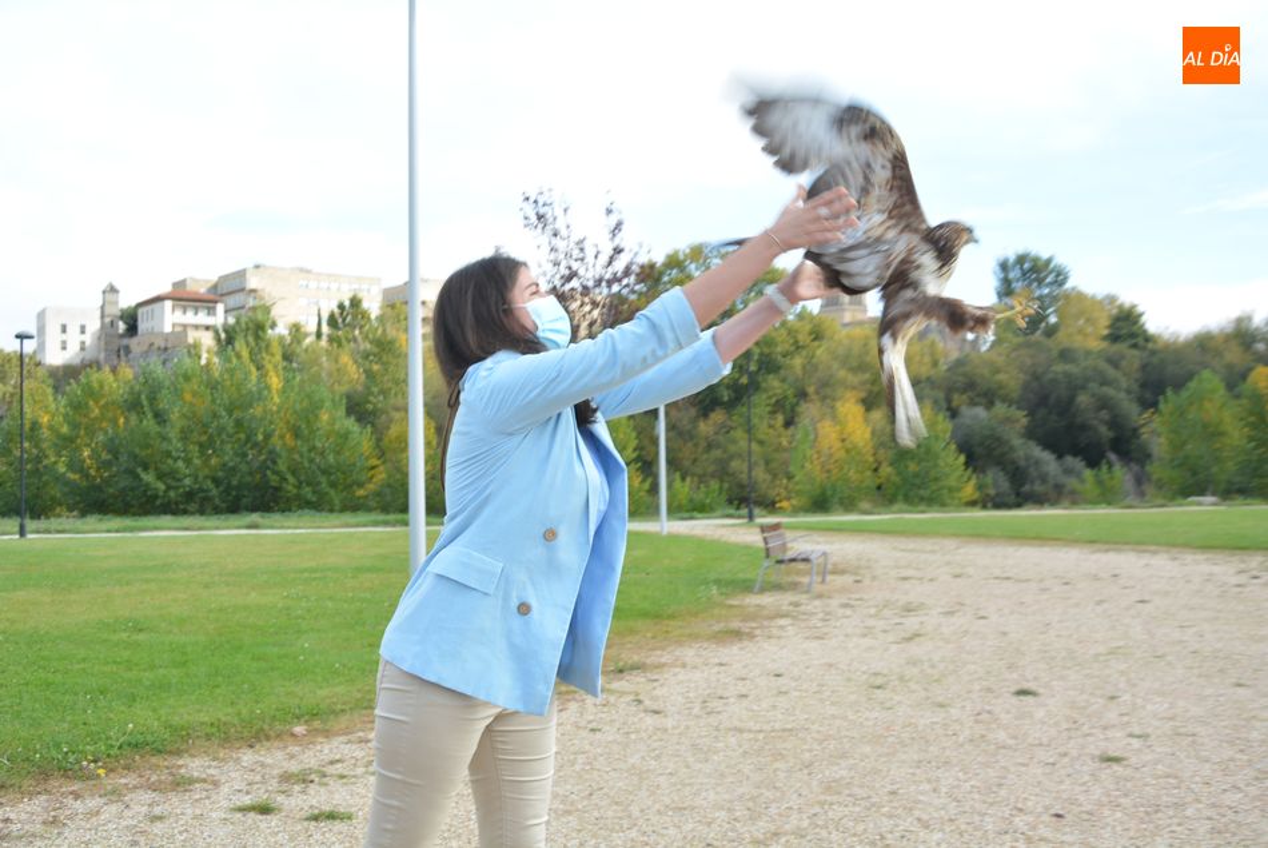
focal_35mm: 42
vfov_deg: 31.9
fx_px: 1480
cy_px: 424
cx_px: 634
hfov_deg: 46.4
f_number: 8
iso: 100
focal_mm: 28
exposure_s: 1/125
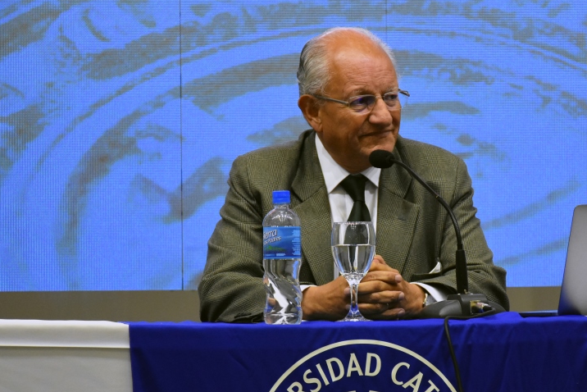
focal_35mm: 193
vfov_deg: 7.1
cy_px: 264
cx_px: 372
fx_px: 3148
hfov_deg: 10.6
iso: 2200
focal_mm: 90
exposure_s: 1/60
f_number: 5.3
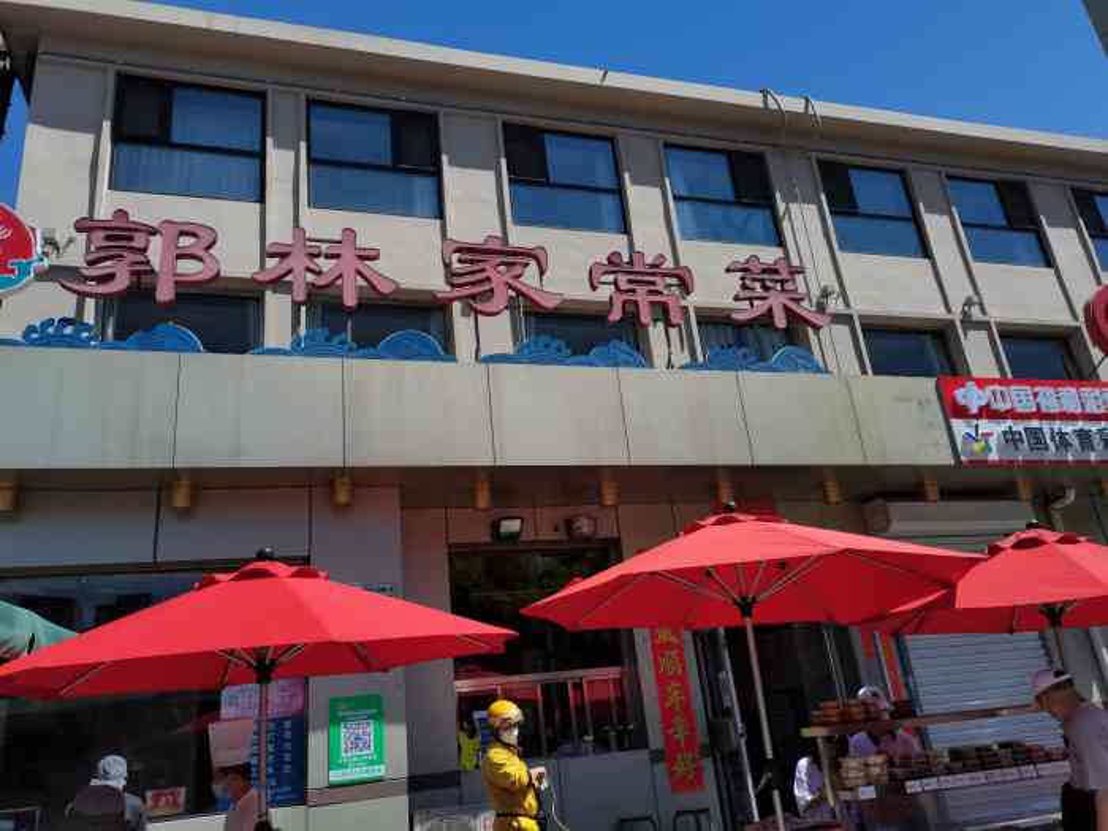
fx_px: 832
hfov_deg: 67.3
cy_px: 416
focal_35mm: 26
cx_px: 554
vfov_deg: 53.1
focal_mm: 5.58
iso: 50
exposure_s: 1/2500
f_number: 1.8
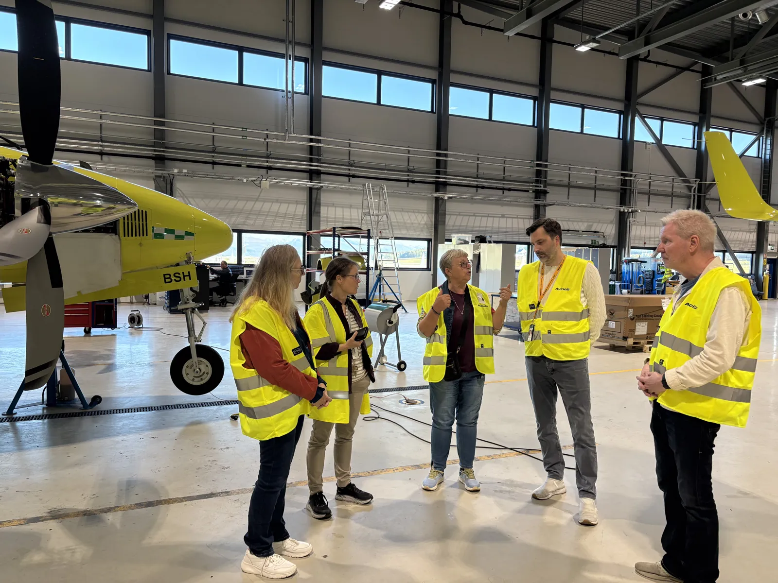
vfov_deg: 53.1
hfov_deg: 67.3
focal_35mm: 26
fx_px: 584
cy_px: 292
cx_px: 389
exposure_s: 1/171
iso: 125
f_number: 1.6
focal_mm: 5.96
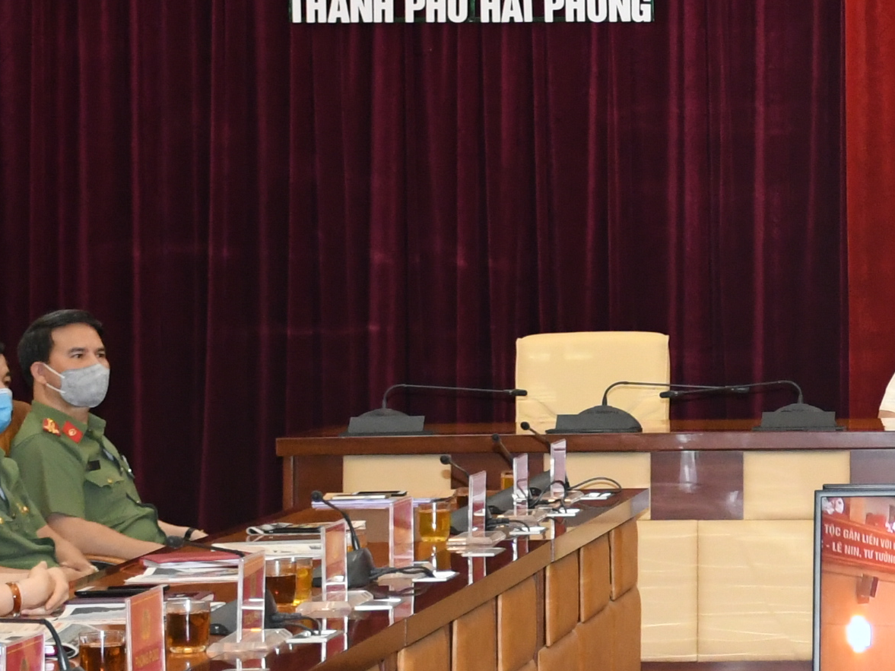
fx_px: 4499
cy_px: 115
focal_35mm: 174
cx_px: 1272
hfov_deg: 11.0
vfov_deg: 8.5
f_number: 4.2
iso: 2000
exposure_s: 1/200
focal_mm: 34
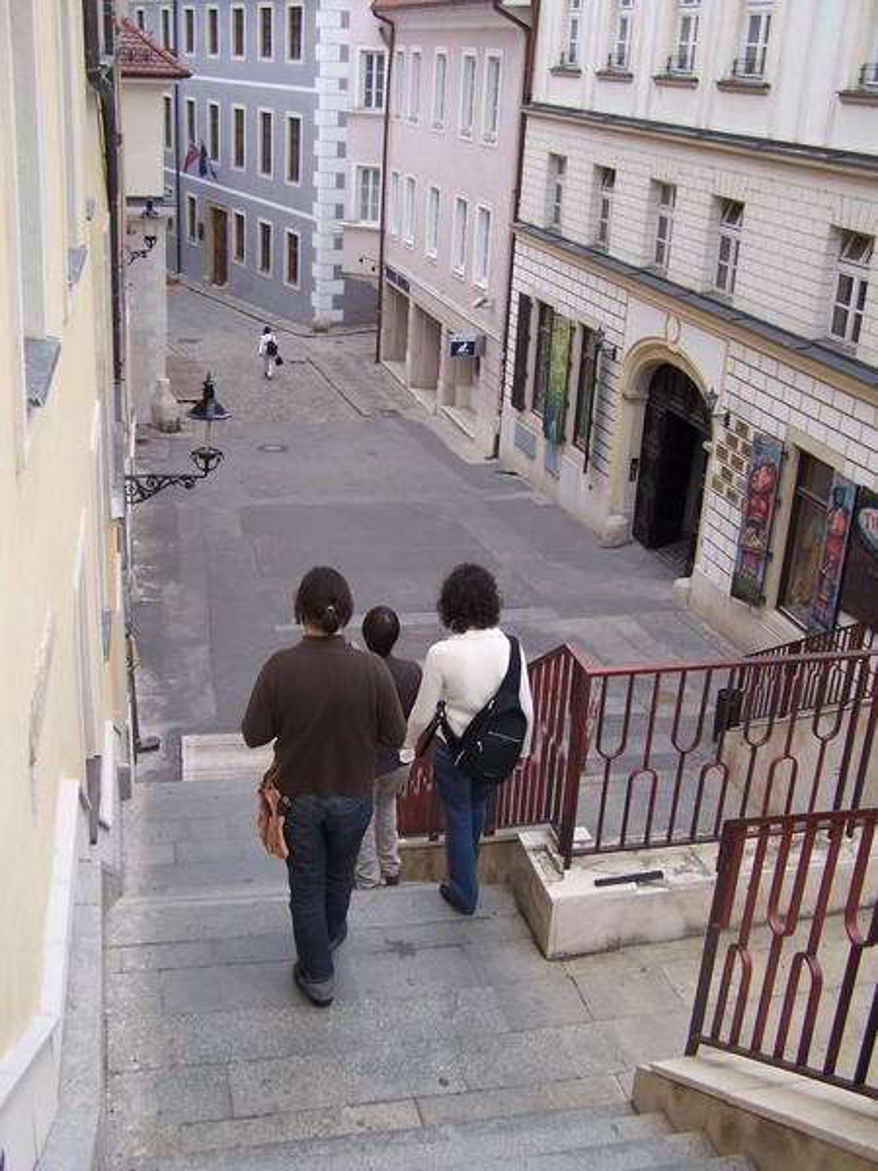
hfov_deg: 37.7
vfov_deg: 49.0
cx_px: 439
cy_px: 586
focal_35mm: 38
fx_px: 1285
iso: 80
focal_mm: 6.3
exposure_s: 1/250
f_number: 2.8
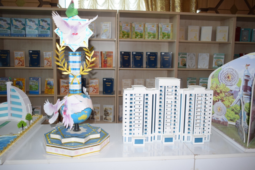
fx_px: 213
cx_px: 128
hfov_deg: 61.9
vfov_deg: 43.6
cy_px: 85
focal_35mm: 30
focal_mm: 20
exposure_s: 1/80
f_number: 4.5
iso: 800
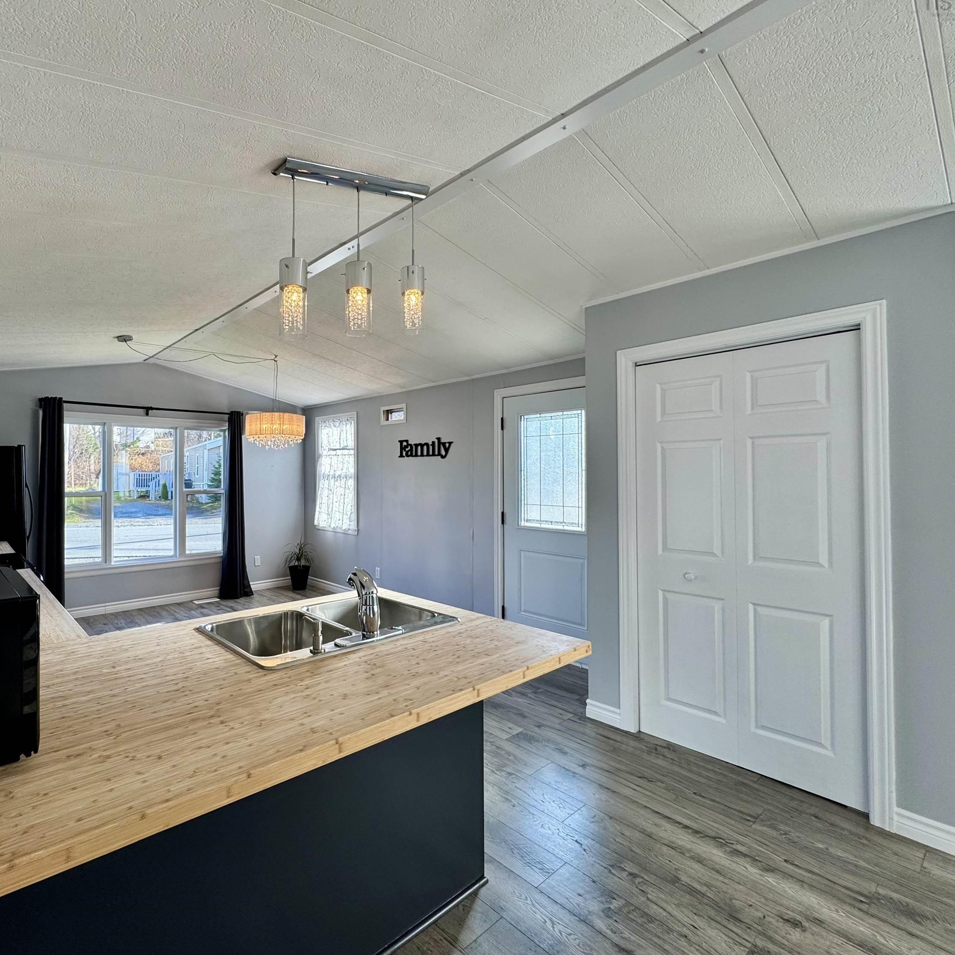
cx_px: 343
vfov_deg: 84.0
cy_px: 471
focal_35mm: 17
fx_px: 531
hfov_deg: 82.0
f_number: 2.2
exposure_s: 1/135
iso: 40
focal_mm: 2.22
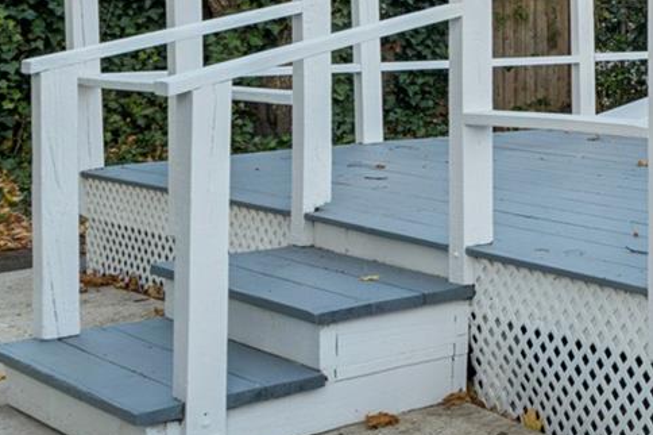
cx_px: 1307
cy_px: 11
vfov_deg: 18.5
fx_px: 1305
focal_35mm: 72
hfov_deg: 18.4
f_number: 8
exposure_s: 1/50
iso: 125
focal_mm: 17
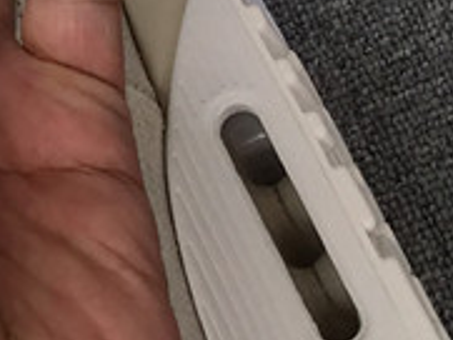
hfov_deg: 12.2
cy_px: -376
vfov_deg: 9.0
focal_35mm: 154
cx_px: -238
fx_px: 2017
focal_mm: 3.3
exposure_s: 1/265
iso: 25
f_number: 2.4
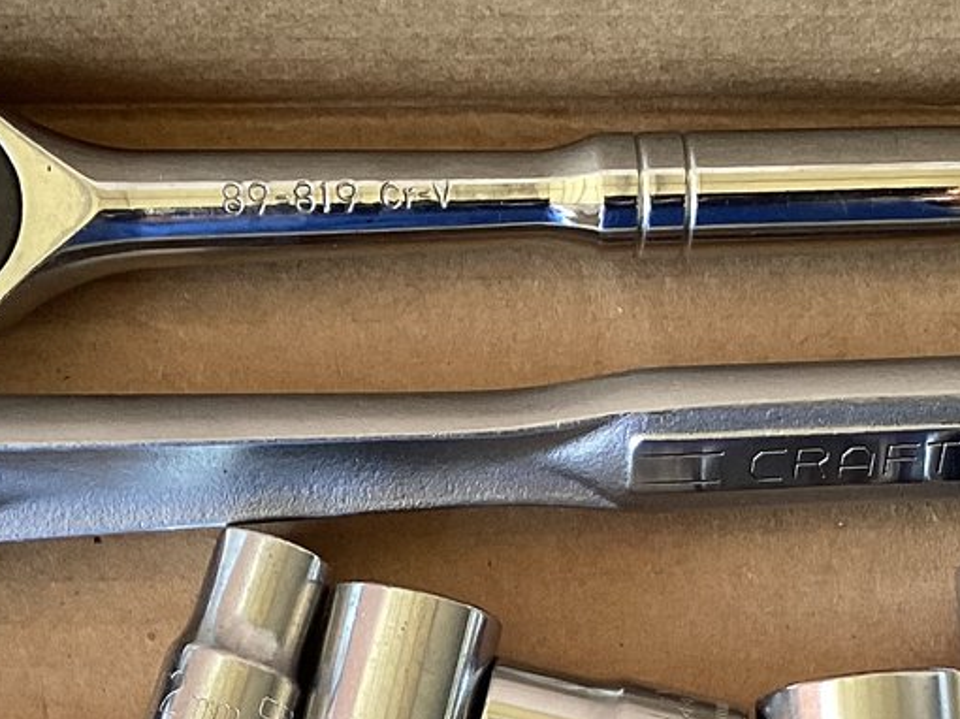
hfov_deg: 21.3
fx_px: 2550
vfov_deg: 15.0
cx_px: 436
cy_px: 1042
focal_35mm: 92
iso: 50
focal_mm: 3.3
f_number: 2.4
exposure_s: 1/60
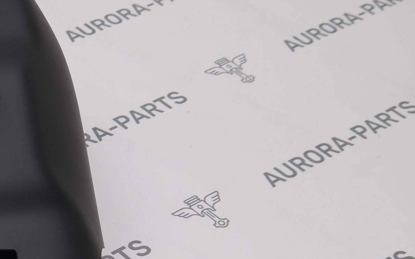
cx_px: -75
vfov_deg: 11.9
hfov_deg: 18.0
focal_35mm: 110
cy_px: 166
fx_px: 1244
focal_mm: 22
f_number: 4.5
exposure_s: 1/125
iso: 100
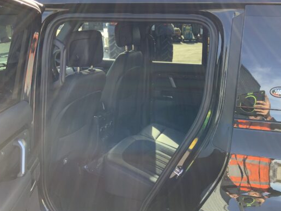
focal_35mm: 36
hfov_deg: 51.2
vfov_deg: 39.6
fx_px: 292
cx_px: 157
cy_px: 111
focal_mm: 3
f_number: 1.8
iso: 20
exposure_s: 1/122
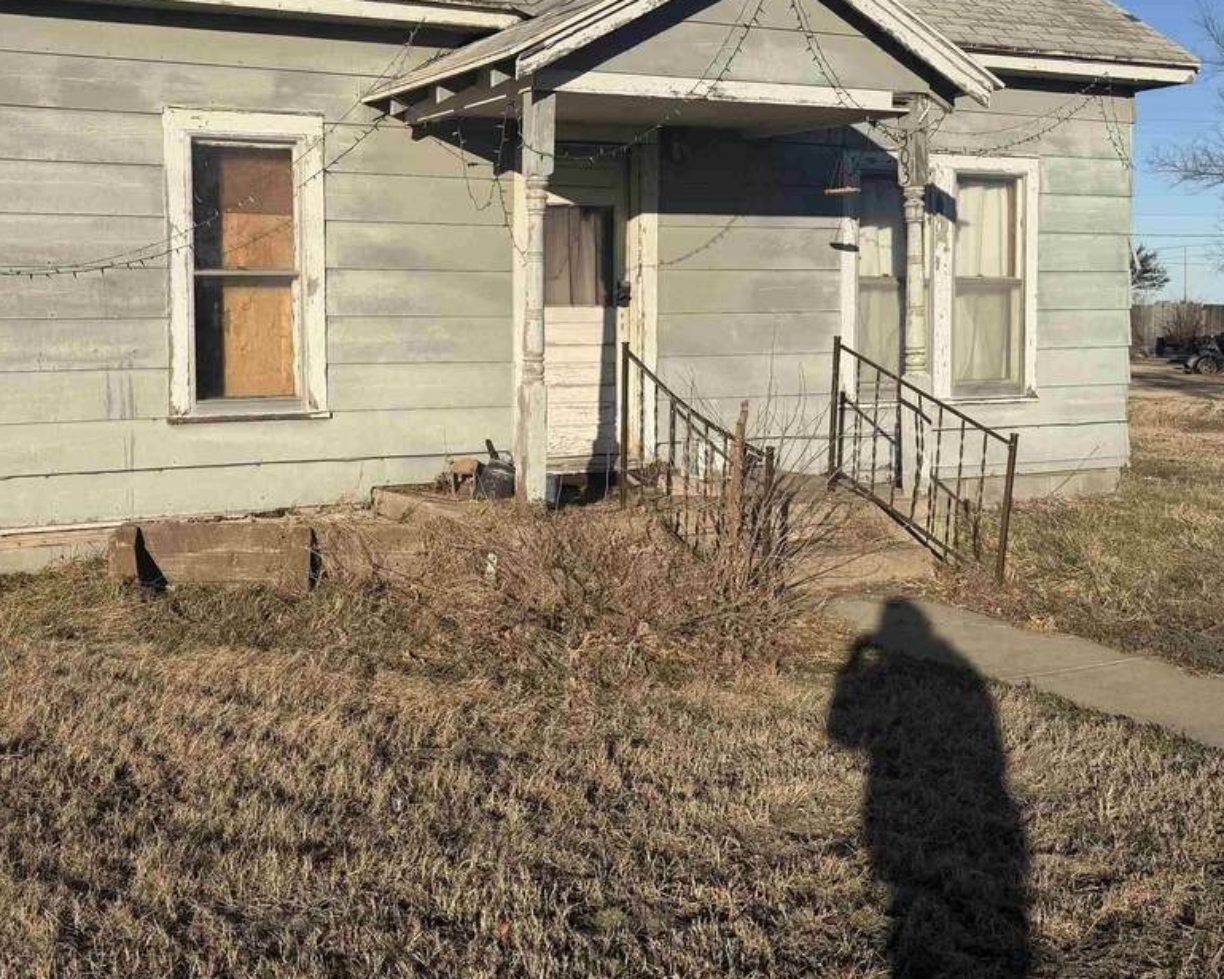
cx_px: 377
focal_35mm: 39
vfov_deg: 38.2
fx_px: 1413
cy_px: 425
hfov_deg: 45.9
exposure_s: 1/6173
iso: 80
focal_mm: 6.76
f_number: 1.78
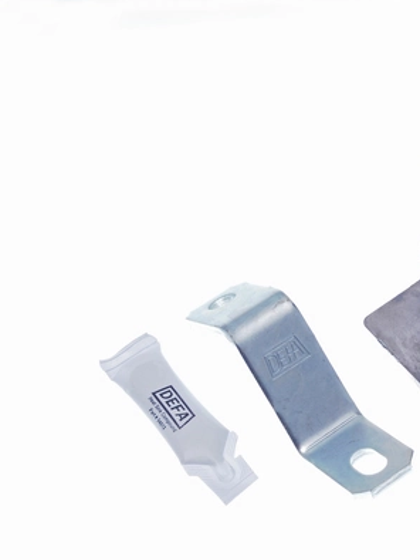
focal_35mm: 114
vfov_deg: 17.3
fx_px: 1842
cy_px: 279
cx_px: 411
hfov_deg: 12.9
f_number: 18
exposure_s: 1/100
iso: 200
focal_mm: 52
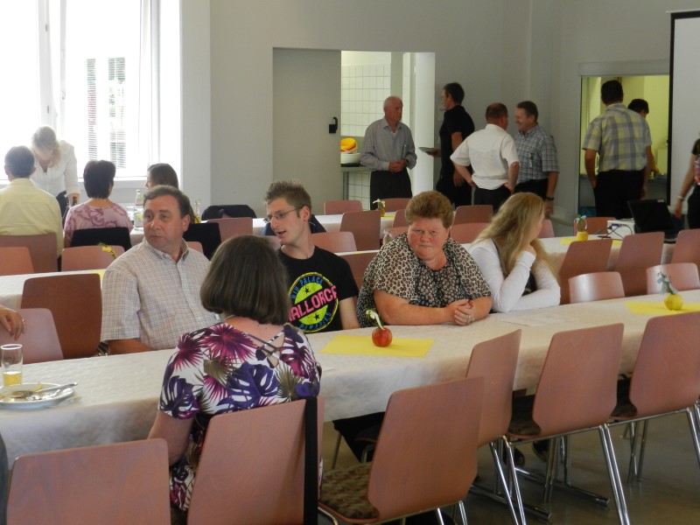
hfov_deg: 32.2
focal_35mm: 60
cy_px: 262
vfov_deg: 24.4
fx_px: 1213
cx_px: 350
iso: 250
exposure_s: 1/25
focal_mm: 10.7
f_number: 4.6
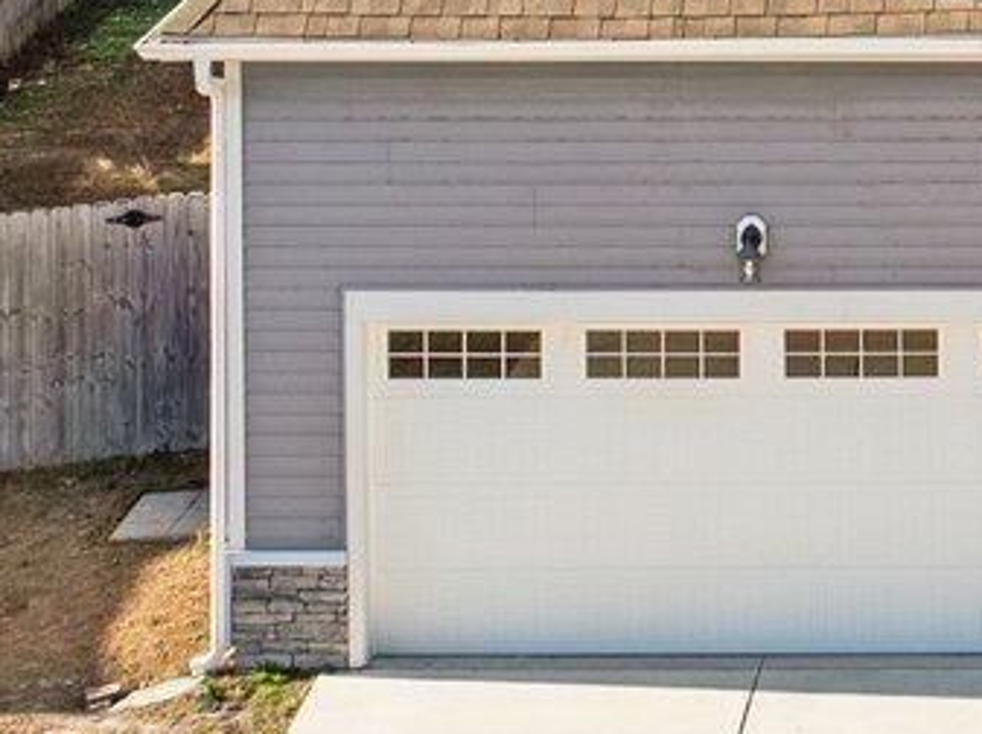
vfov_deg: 10.1
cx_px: 1276
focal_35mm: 146
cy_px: 68
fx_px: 4137
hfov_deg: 13.1
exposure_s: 1/240
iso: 110
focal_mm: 12.29
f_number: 2.8
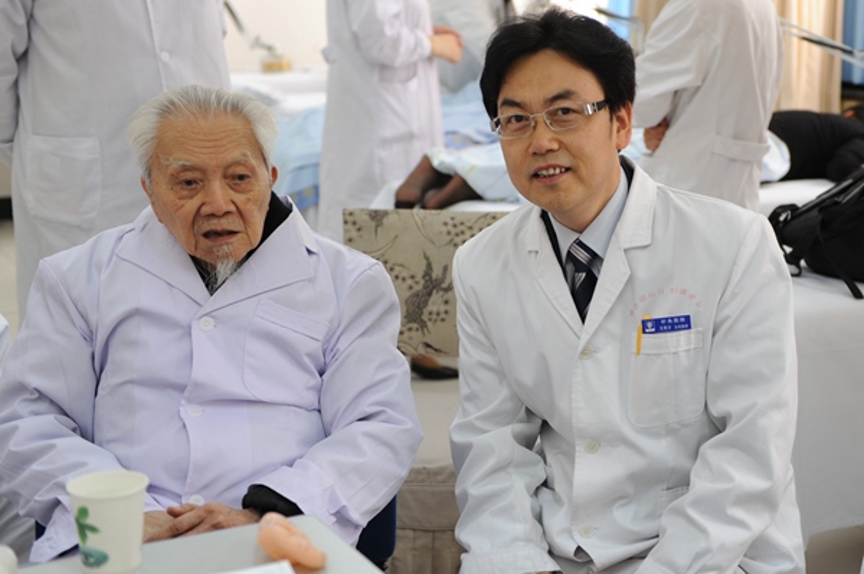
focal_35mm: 45
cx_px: 432
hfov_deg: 43.6
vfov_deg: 29.8
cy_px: 287
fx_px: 1079
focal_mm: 45
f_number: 2.8
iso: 500
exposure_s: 1/125
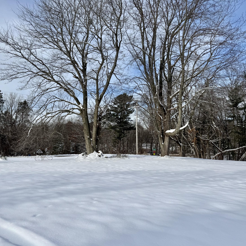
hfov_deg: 54.7
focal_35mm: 29
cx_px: 86
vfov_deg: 55.6
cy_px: 125
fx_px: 233
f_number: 1.78
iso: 80
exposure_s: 1/6410
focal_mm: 6.76
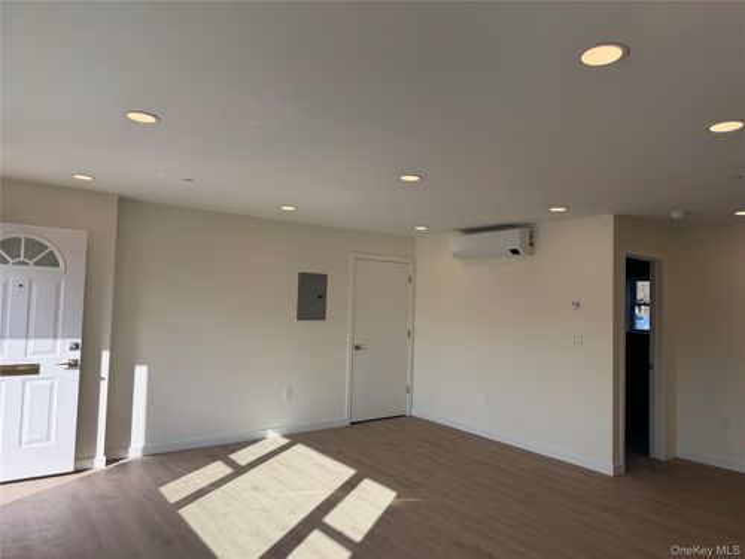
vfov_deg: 56.8
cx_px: 372
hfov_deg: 71.6
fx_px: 517
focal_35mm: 24
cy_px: 280
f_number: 1.78
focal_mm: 6.76
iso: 100
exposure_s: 1/1585
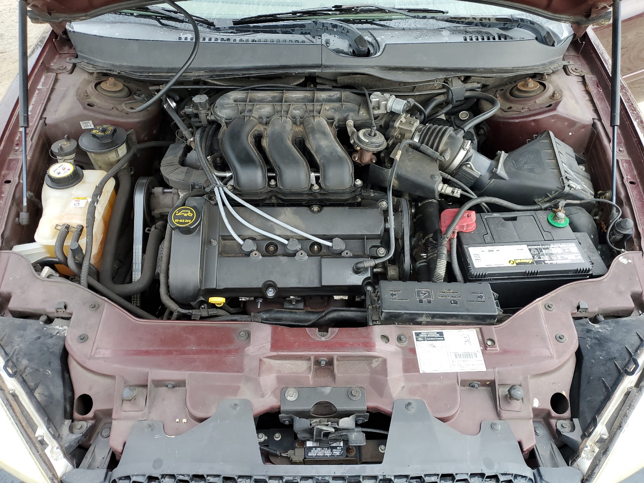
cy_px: 242
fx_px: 484
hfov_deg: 67.3
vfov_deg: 53.1
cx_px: 322
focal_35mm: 26
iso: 57
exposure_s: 1/120
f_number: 1.5
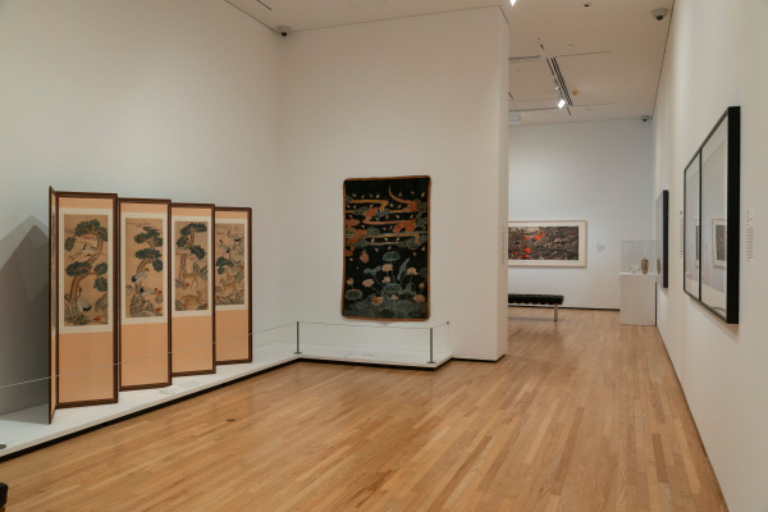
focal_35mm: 32
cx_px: 384
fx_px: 683
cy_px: 256
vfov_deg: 41.1
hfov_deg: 58.7
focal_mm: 32
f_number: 7.1
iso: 400
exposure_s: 1/6
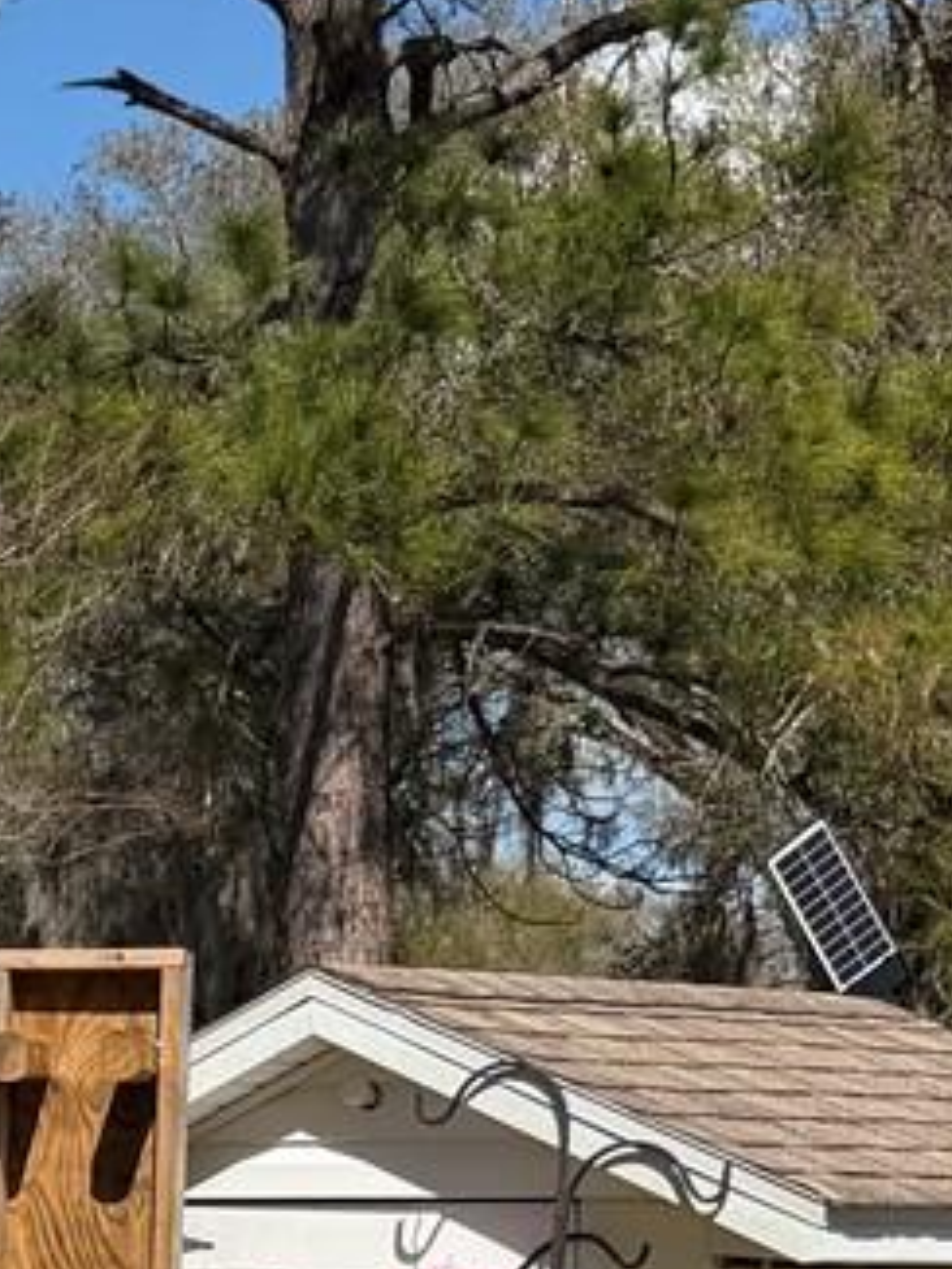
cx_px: -999
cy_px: 1285
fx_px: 4324
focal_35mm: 118
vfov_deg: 16.3
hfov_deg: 11.3
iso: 80
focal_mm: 6.76
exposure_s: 1/5714
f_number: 1.78
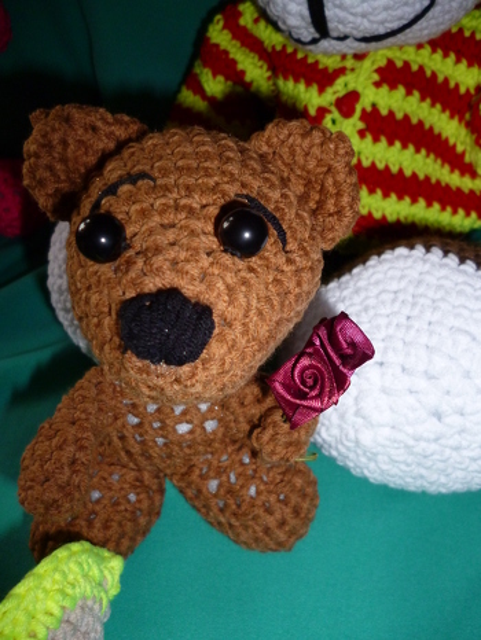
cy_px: 320
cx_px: 240
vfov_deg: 63.4
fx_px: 518
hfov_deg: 49.8
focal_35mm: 28
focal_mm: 5
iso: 200
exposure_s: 1/60
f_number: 3.1
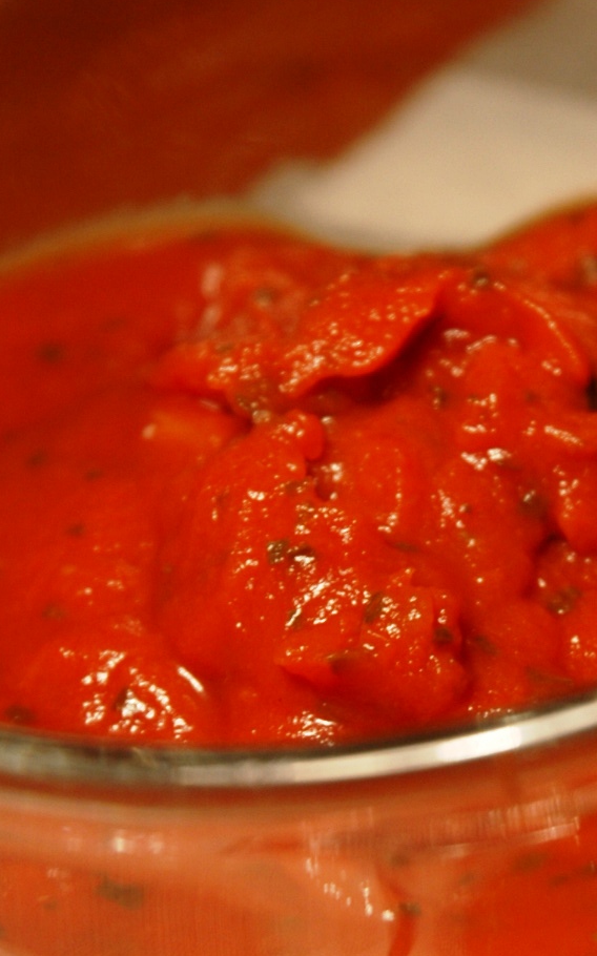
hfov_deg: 7.6
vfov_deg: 12.1
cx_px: 420
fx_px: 4508
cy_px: 674
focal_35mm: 173
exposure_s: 1/50
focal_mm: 46
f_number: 4.5
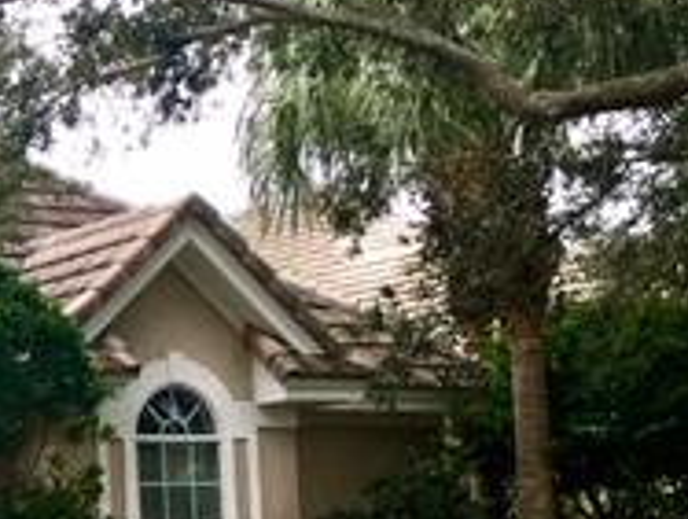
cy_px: 475
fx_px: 1971
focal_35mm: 99
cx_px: -302
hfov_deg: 18.0
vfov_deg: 14.8
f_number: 2.2
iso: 40
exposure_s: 1/120
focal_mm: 4.15
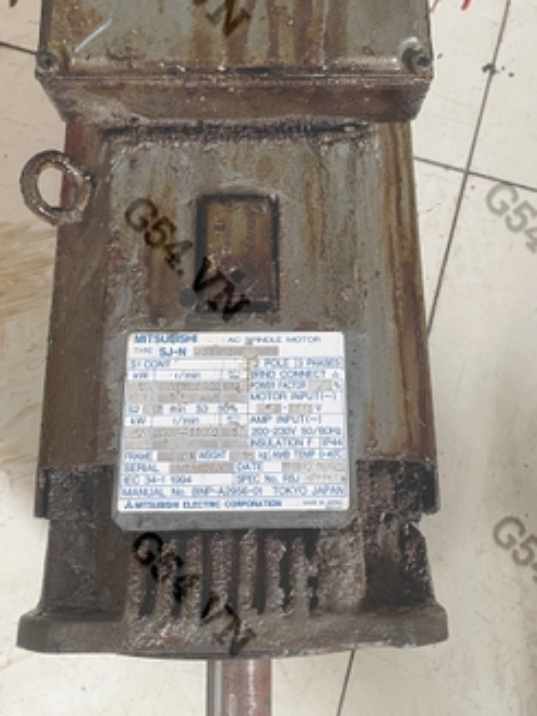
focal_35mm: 38
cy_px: 238
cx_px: 288
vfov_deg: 48.2
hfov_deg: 37.7
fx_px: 786
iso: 200
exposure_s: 1/60
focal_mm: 4.2
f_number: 1.6
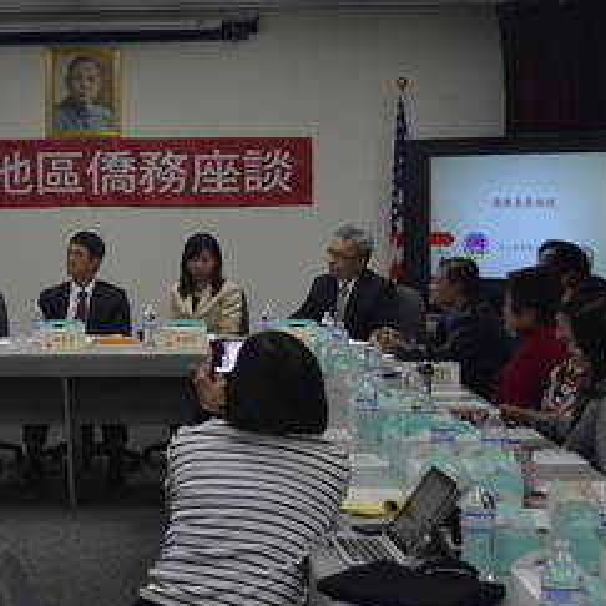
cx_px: 75
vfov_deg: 22.2
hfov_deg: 21.7
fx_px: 1545
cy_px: 236
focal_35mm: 78
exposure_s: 1/60
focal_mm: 24
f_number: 4
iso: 450
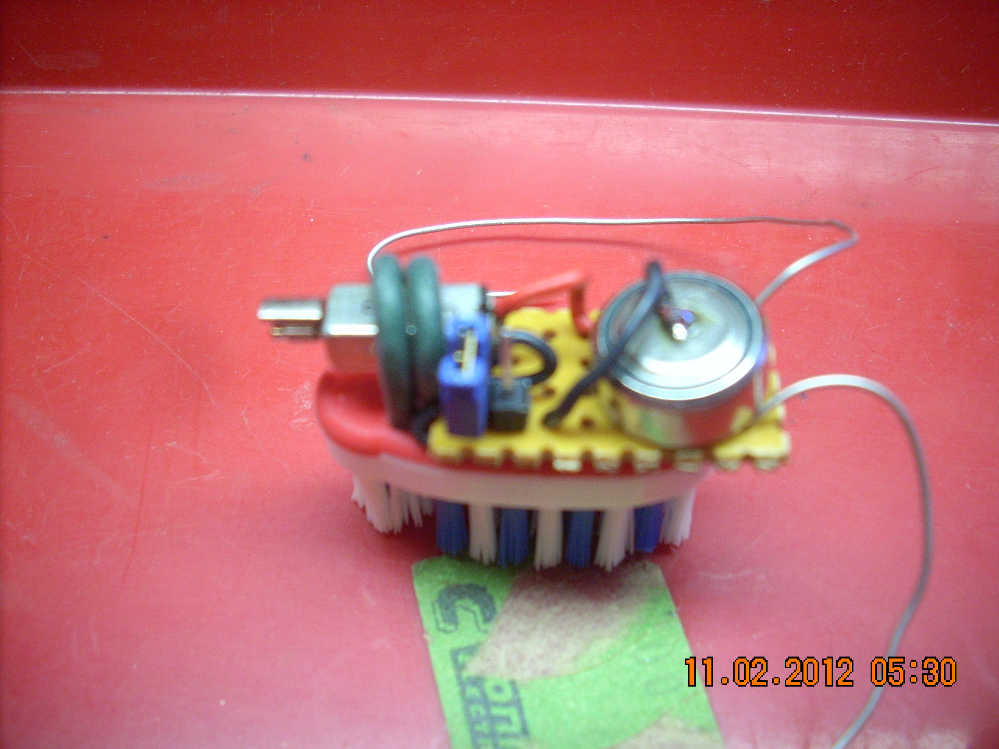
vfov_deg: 38.7
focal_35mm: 37
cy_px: 374
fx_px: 1068
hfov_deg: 50.1
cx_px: 500
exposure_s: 1/30
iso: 200
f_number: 2.8
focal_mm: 6.2
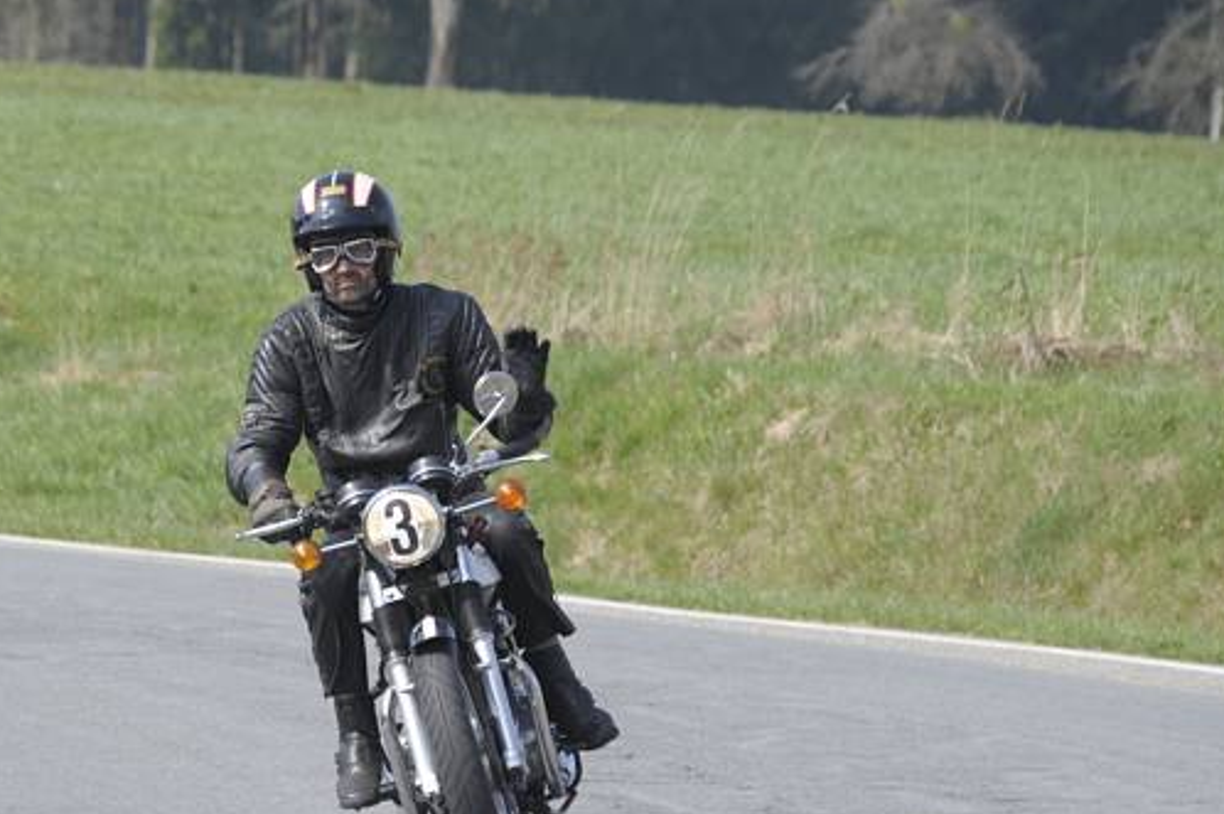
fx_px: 9273
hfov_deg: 7.5
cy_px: 593
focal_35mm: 273
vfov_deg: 5.0
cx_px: 393
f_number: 8
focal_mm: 170
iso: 200
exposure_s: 1/400
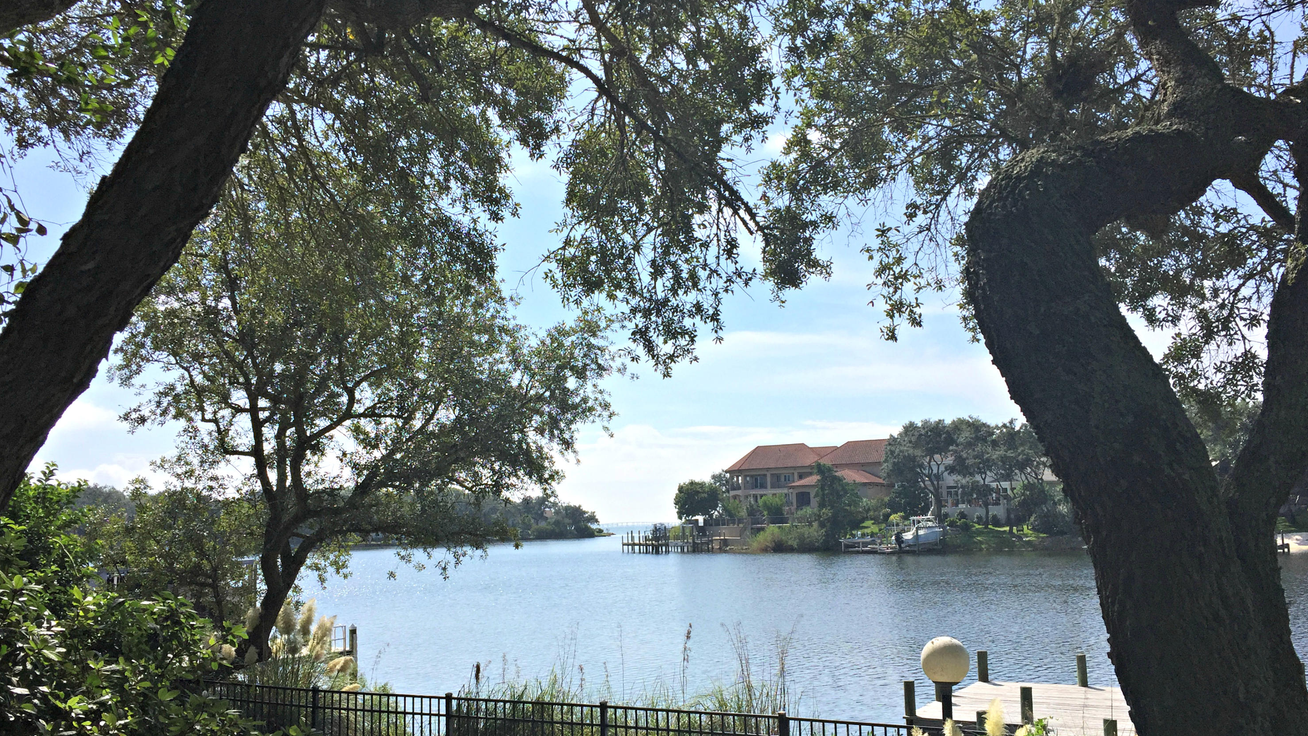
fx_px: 1110
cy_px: 439
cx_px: 656
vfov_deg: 36.5
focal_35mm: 32
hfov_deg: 61.0
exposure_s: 1/3597
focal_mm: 4.15
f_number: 2.2
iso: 32
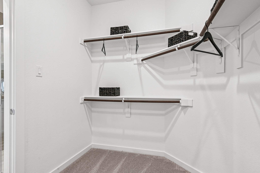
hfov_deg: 86.9
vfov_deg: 64.5
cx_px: 130
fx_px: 137
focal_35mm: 19
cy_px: 86
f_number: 8
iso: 400
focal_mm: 19
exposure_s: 1/15
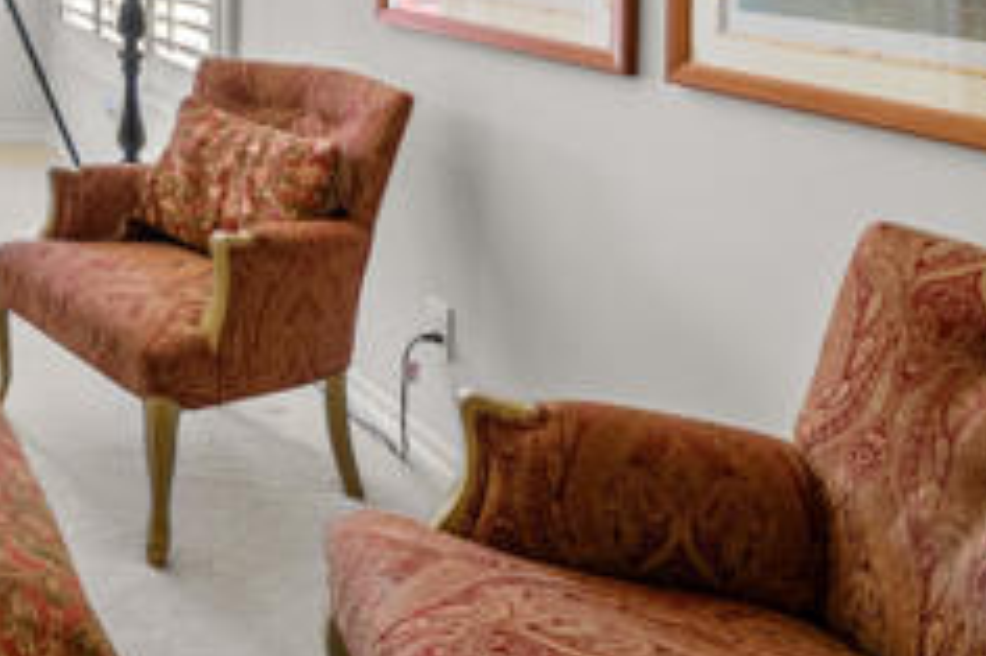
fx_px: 1040
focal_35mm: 38
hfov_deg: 37.2
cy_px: -69
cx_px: -221
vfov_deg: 31.1
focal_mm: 14
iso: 125
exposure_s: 1/5
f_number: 9
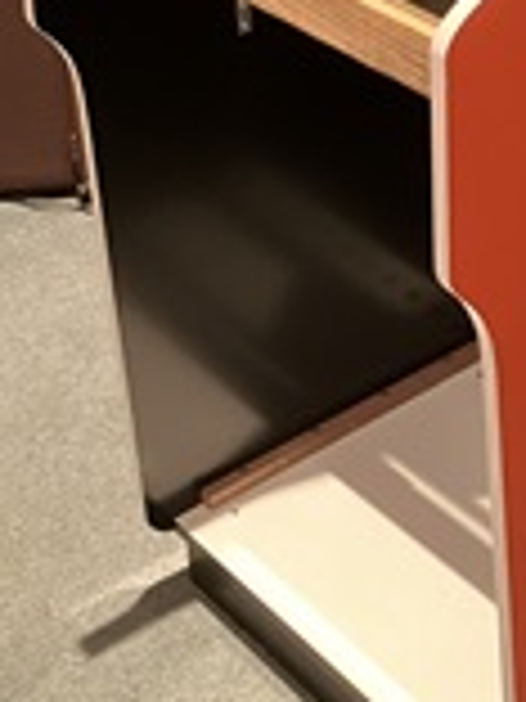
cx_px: 629
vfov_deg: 21.2
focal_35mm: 86
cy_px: -144
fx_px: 1742
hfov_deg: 16.5
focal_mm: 3.99
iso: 640
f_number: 1.8
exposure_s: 1/25
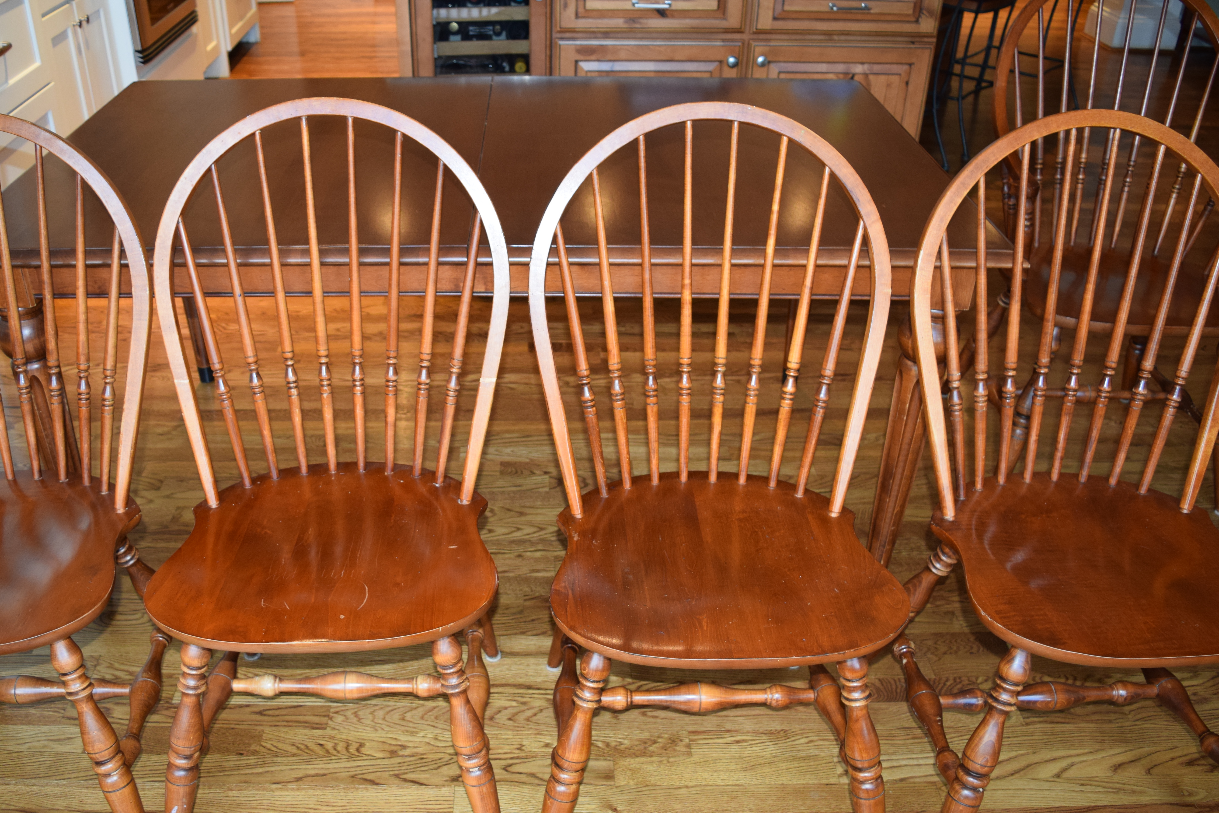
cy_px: 440
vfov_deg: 42.3
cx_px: 520
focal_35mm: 31
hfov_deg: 60.0
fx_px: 1050
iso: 800
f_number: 4.5
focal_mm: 18
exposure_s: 1/80
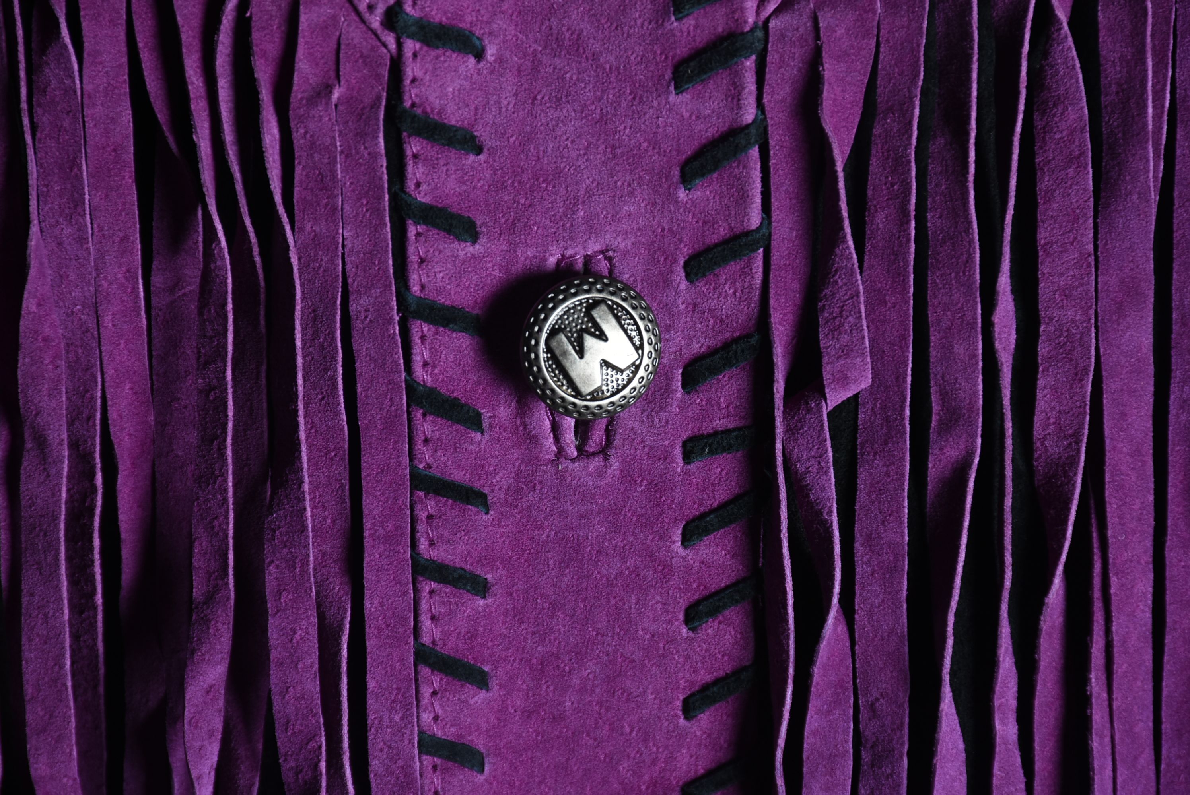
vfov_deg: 6.6
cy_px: 398
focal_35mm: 210
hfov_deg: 9.8
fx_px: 6947
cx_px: 595
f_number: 10
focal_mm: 140
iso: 200
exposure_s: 1/125
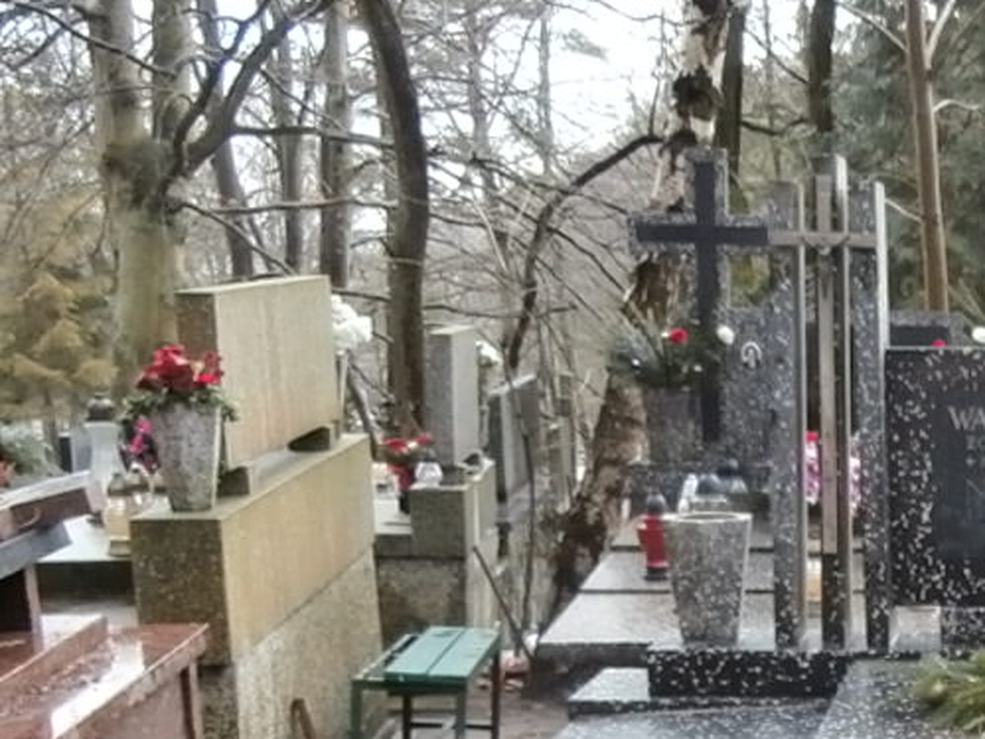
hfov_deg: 23.3
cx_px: 1169
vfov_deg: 18.5
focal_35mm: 77
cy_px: 777
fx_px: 2191
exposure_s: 1/60
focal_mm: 4.2
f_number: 3
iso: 100
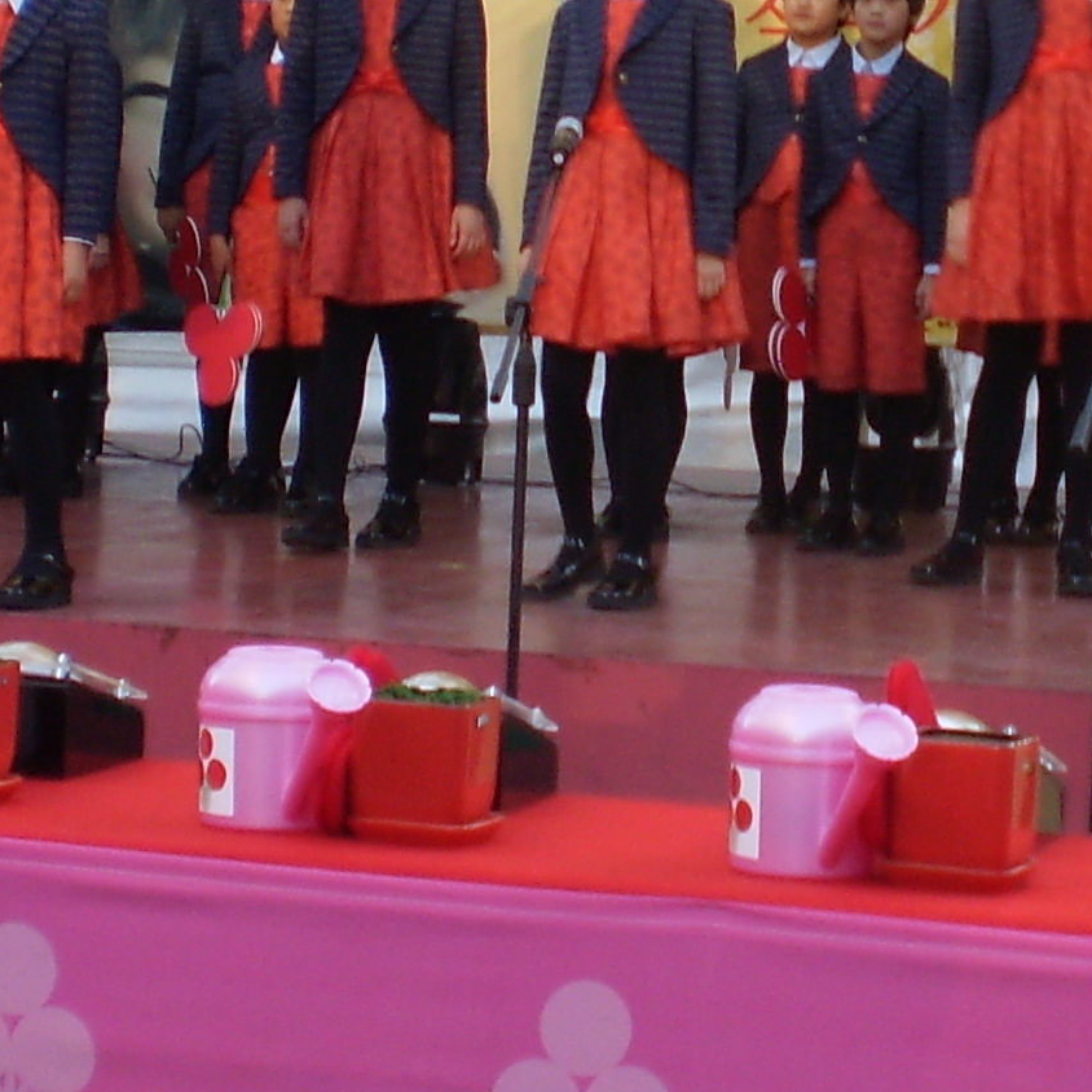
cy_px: 261
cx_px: 712
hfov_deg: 14.2
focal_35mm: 123
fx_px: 4390
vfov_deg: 14.1
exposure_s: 1/40
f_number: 3.1
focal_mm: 6.3
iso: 64
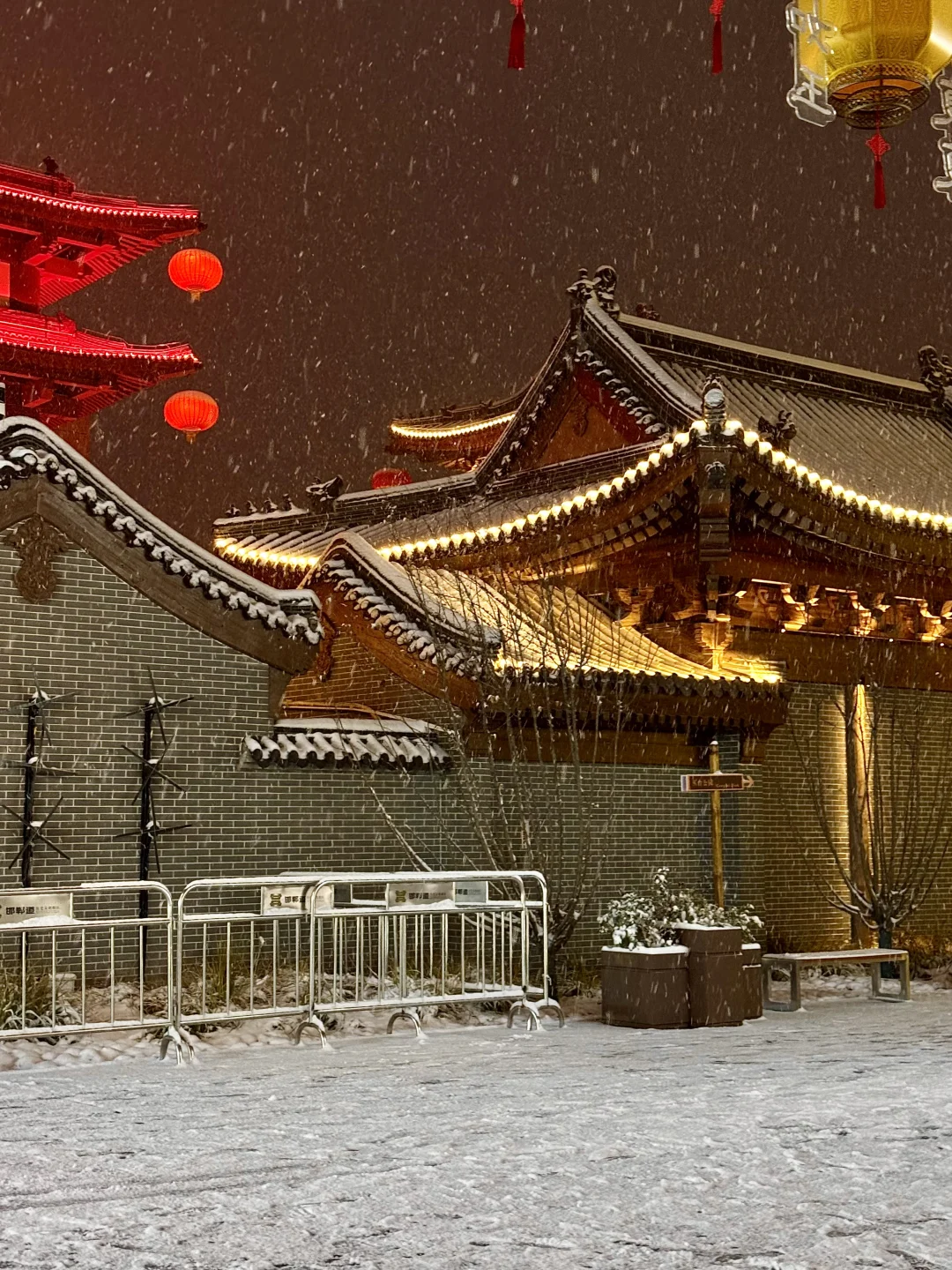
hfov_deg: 30.3
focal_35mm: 48
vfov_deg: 39.7
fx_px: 1760
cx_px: 476
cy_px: 635
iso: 160
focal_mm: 6.76
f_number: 1.78
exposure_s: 1/50
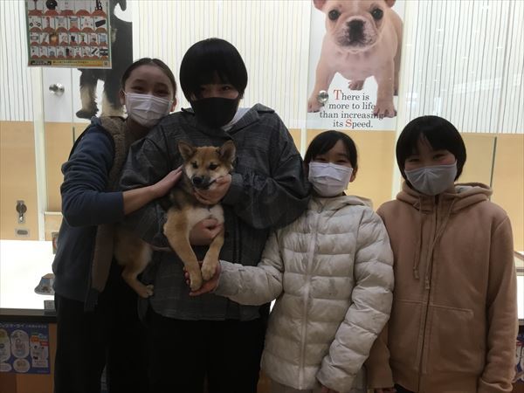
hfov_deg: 58.4
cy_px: 196
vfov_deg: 45.4
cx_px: 262
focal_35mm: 31
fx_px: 469
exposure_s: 1/40
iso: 25
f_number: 2.4
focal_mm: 3.3
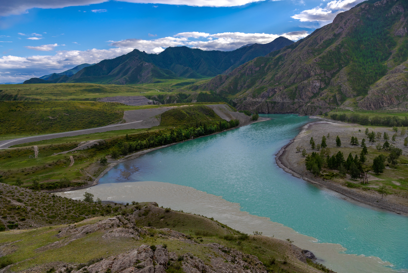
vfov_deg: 46.5
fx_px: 317
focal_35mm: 28
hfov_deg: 65.4
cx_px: 204
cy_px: 136
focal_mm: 28
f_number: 5
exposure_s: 1/640
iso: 200
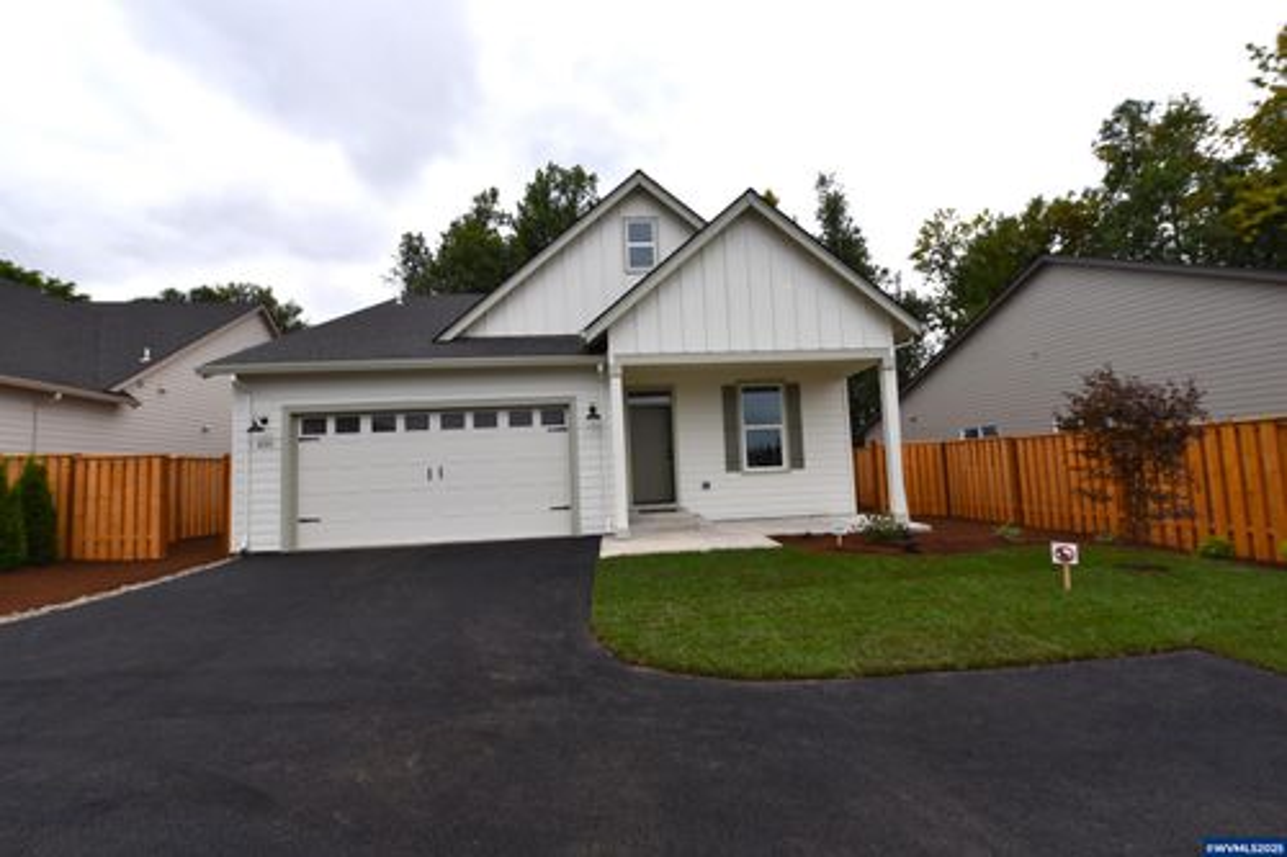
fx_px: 500
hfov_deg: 104.3
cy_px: 428
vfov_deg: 81.2
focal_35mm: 14
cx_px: 644
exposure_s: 1/200
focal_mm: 14
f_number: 10
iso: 100
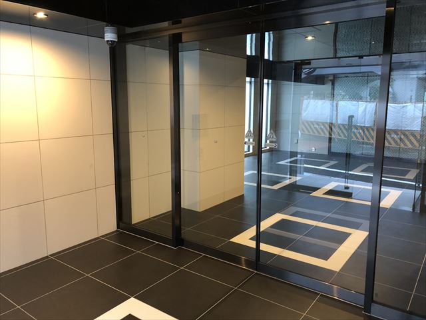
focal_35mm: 28
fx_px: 345
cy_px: 160
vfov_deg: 49.7
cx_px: 213
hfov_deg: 63.4
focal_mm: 3.99
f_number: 1.8
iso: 100
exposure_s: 1/13
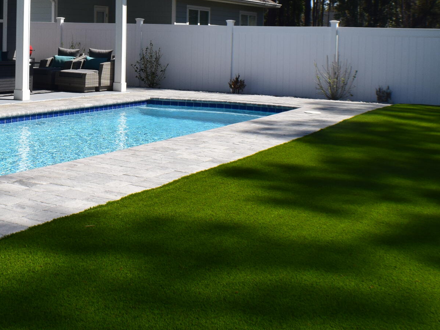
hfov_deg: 24.9
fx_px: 969
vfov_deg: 19.1
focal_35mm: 76
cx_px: 56
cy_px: 52
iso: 360
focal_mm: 21
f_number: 11
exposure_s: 1/500
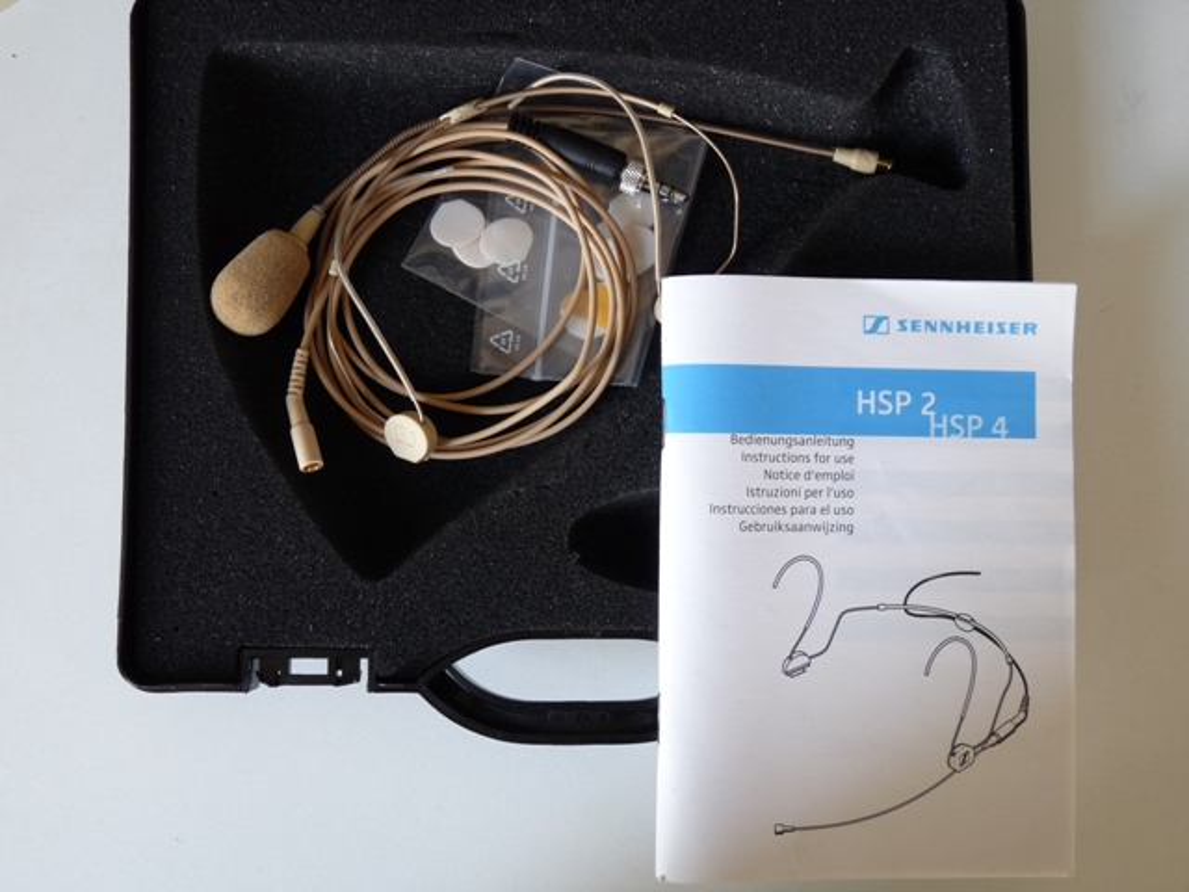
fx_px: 1271
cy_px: 446
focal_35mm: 37
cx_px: 594
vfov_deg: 38.7
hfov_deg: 50.1
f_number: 3
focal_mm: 6.6
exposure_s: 1/30
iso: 200
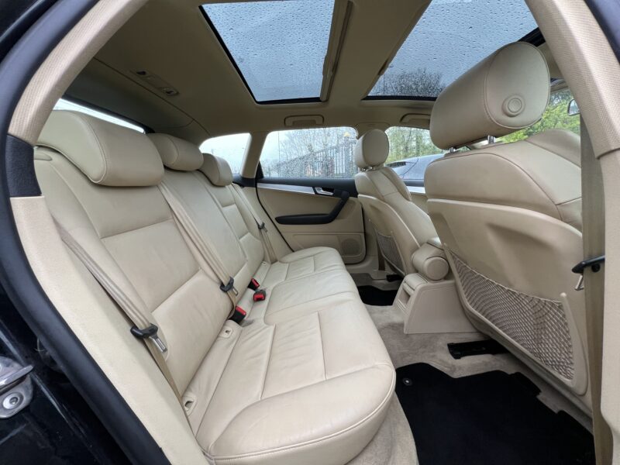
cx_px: 310
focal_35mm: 13
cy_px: 232
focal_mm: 1.57
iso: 125
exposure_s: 1/99
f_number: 1.8
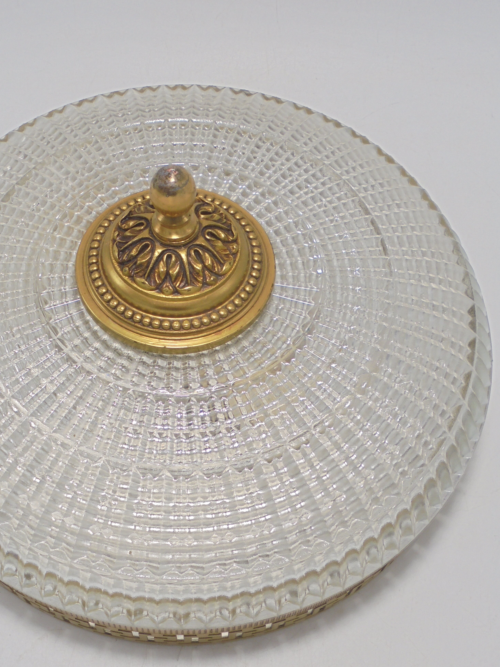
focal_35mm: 45
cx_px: 179
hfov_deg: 32.0
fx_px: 867
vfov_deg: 42.1
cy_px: 354
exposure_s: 1/80
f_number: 4
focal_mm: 6.1
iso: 100
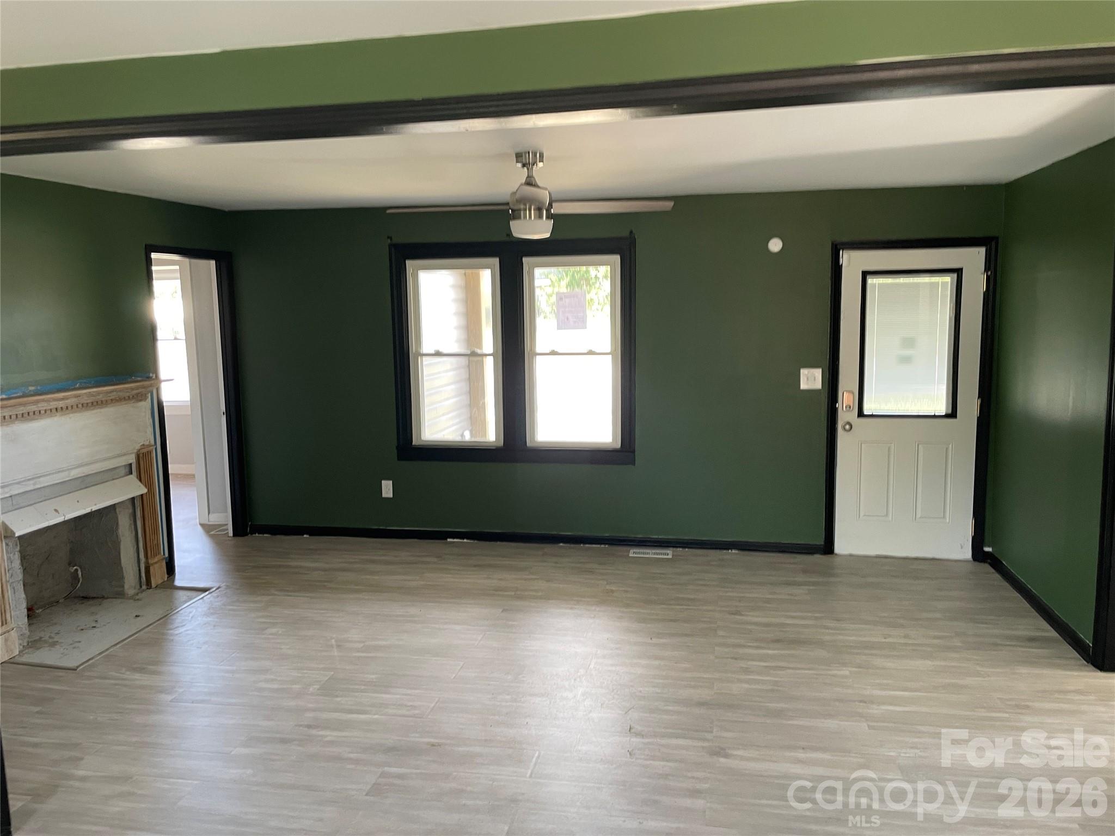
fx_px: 837
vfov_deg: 53.1
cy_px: 418
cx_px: 558
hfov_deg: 67.3
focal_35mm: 26
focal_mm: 4.2
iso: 125
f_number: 1.6
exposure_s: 1/85
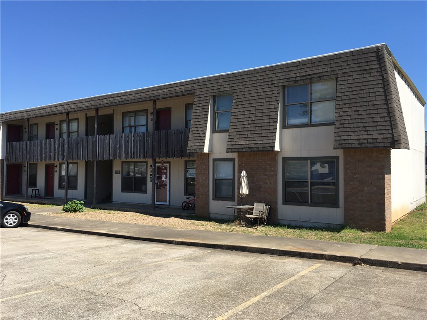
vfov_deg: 48.2
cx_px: 214
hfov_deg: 61.7
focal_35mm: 29
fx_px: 358
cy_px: 160
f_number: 2.2
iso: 25
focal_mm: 4.15
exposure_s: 1/1083
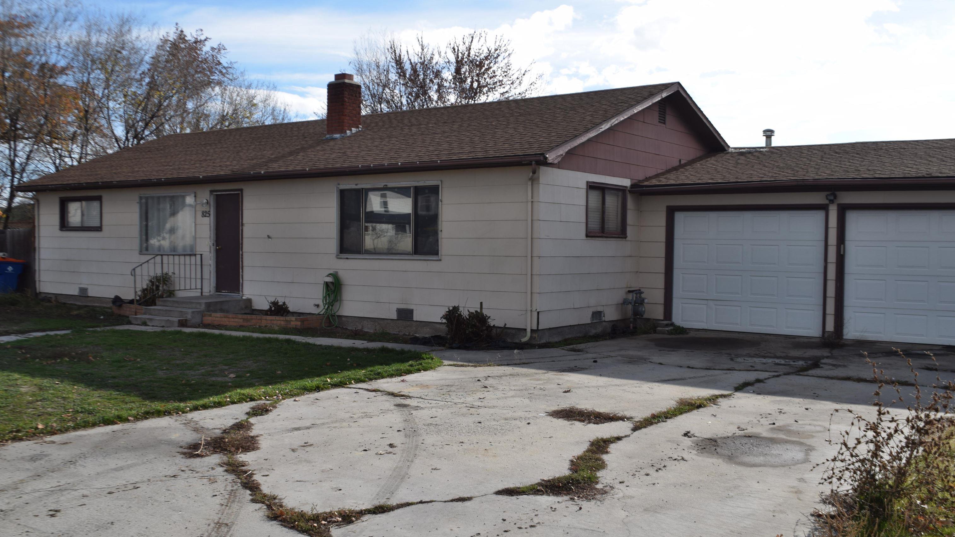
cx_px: 474
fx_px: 886
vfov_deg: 33.7
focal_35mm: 35
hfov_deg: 56.6
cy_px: 277
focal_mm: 22
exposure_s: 1/200
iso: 100
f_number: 7.1
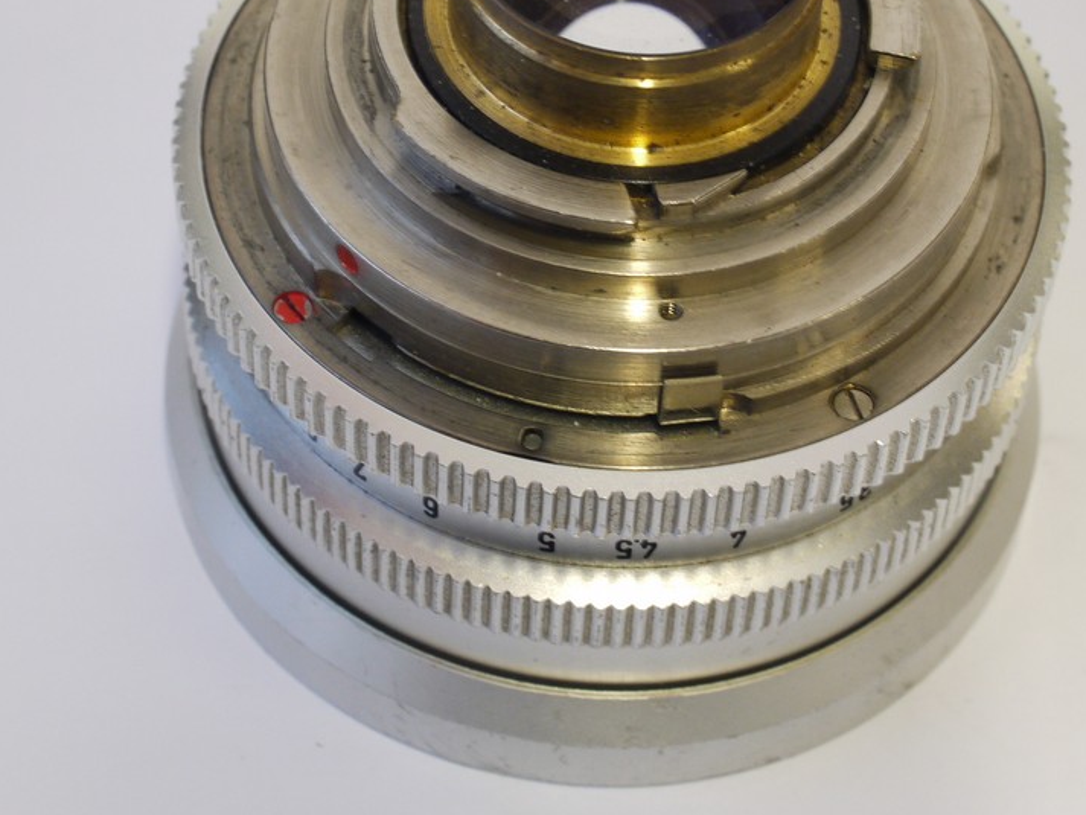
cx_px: 570
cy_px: 296
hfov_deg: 19.4
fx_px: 3169
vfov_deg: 14.6
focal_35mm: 101
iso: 400
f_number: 9
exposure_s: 1/8
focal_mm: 30
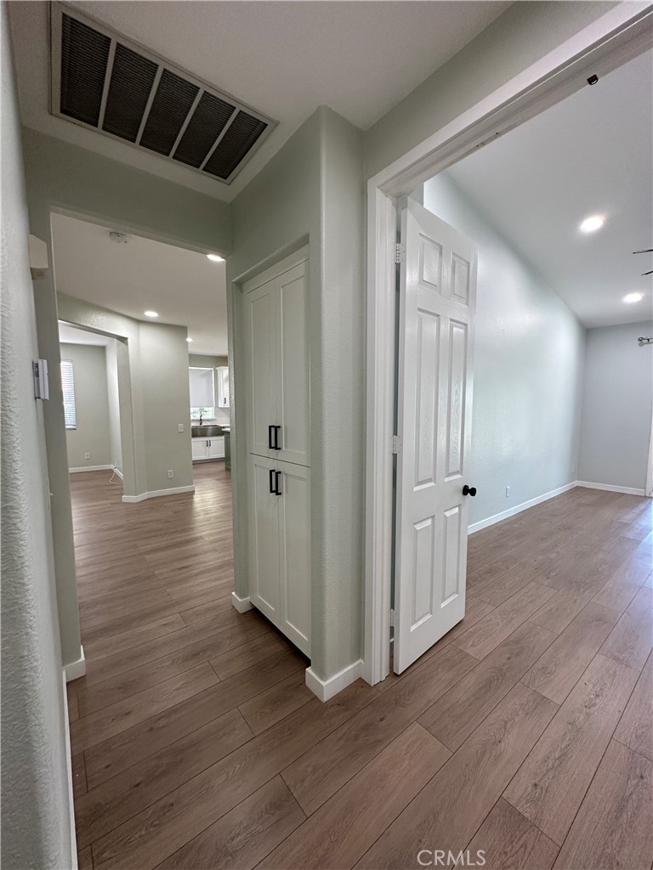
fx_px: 352
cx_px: 326
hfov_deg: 85.7
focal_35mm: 14
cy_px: 435
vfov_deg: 102.1
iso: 200
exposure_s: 1/120
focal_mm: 2.22
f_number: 2.2
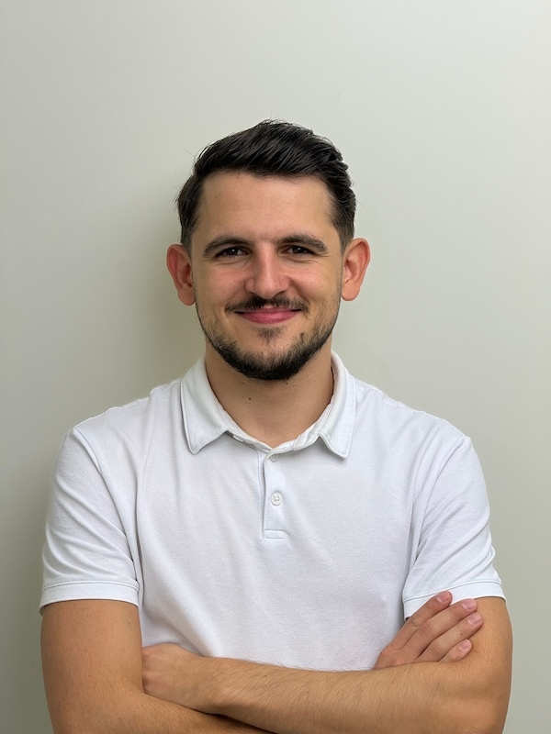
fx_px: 2547
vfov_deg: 16.4
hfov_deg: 12.3
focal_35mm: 120
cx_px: 276
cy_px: 367
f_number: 2.8
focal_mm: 15.66
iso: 64
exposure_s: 1/228
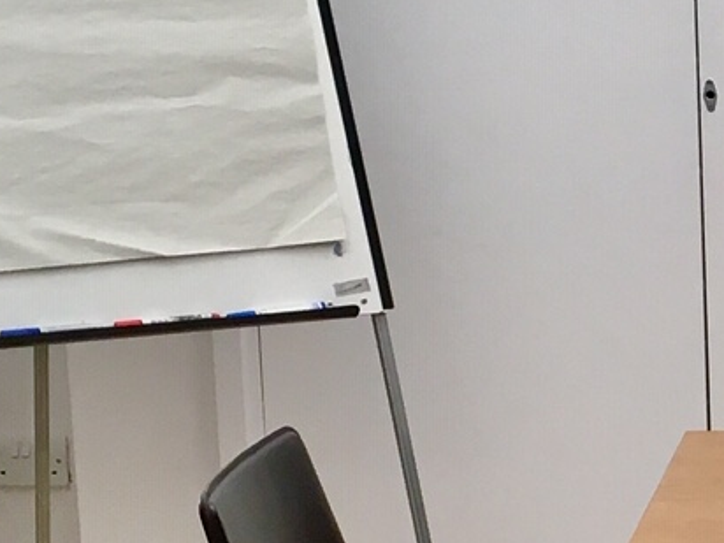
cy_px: 439
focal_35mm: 142
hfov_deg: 13.0
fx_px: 2970
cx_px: 1155
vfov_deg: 10.4
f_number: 2.2
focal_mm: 4.15
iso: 25
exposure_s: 1/33
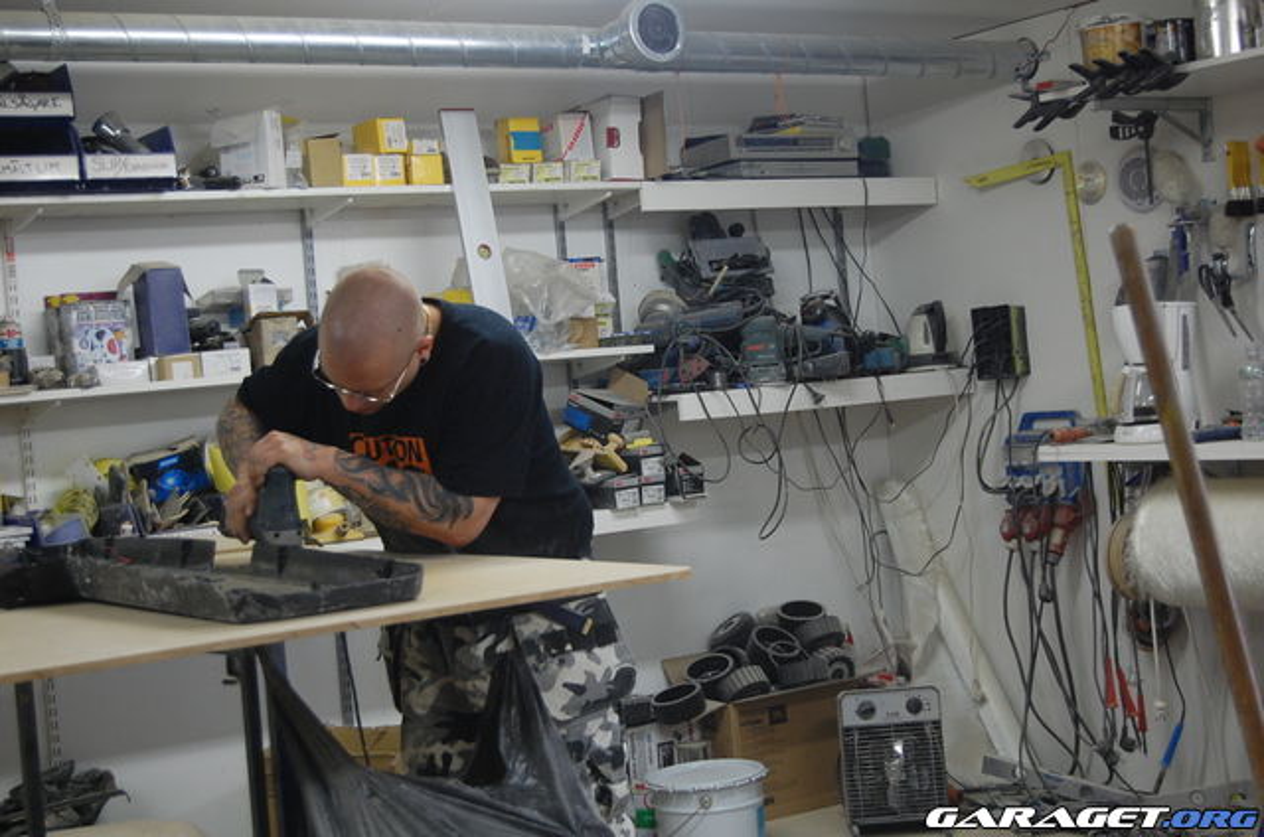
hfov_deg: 35.1
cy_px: 418
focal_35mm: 57
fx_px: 1997
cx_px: 632
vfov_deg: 23.7
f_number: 5
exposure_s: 1/13
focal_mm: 38
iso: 800
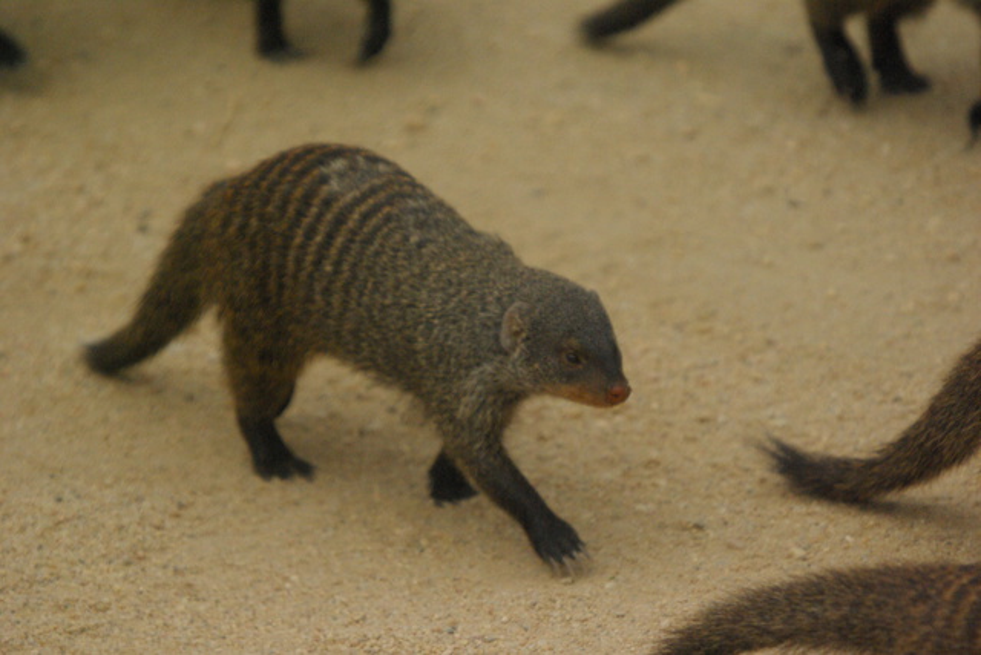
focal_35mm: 405
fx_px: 11038
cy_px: 328
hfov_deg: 5.1
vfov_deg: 3.4
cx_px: 490
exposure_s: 1/3000
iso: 1600
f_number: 5.6
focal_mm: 270
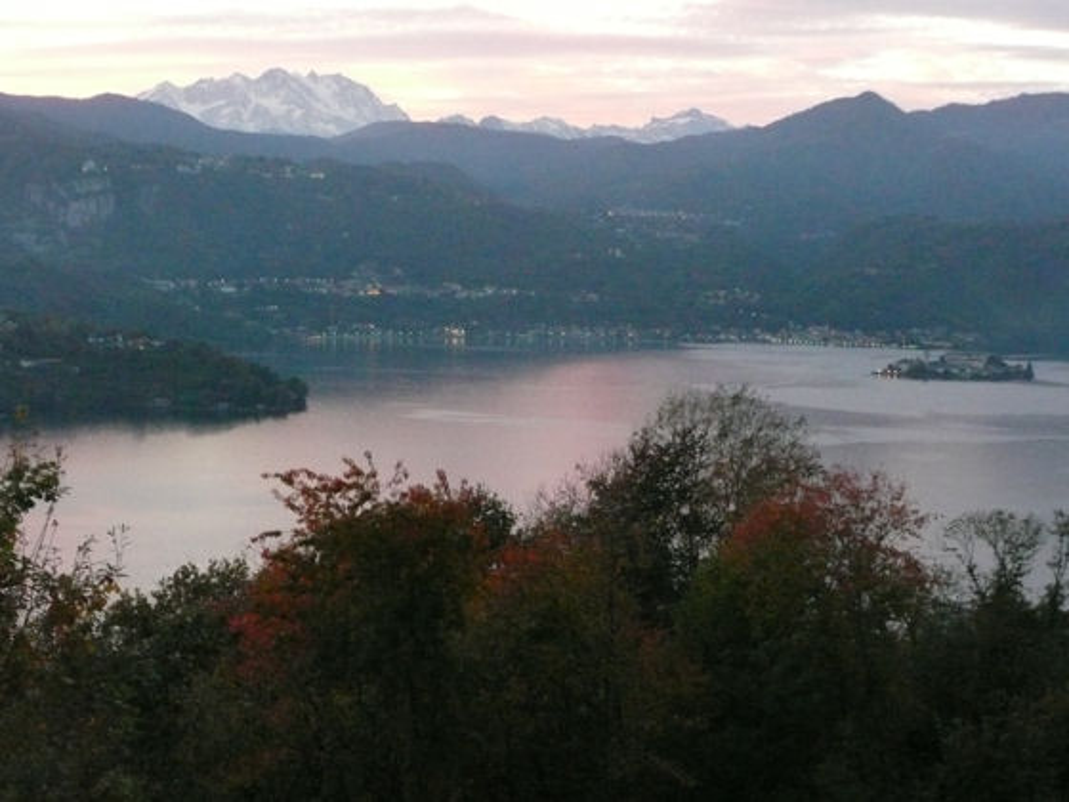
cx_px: 534
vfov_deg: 21.9
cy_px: 401
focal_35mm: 67
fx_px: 2069
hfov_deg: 29.0
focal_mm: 11
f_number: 4.5
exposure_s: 1/10
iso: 800
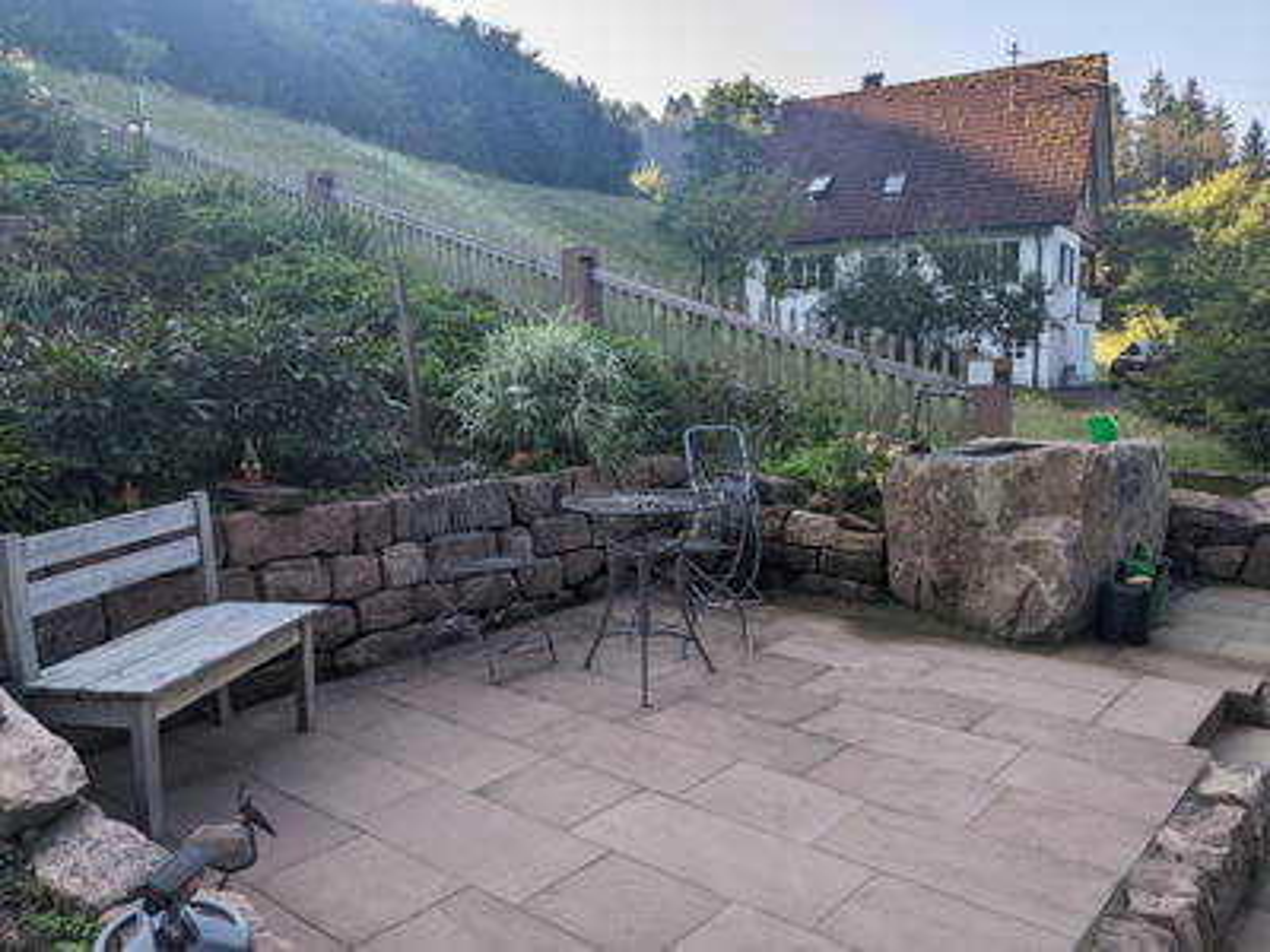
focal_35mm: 27
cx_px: 635
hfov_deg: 65.3
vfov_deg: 51.4
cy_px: 476
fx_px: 991
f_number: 1.73
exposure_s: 1/754
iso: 31
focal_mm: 4.38
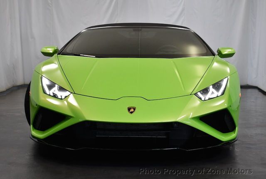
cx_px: 133
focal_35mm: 54
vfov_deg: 25.2
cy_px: 90
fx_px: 400
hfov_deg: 36.8
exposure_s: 1/250
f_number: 4
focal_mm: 27
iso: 720
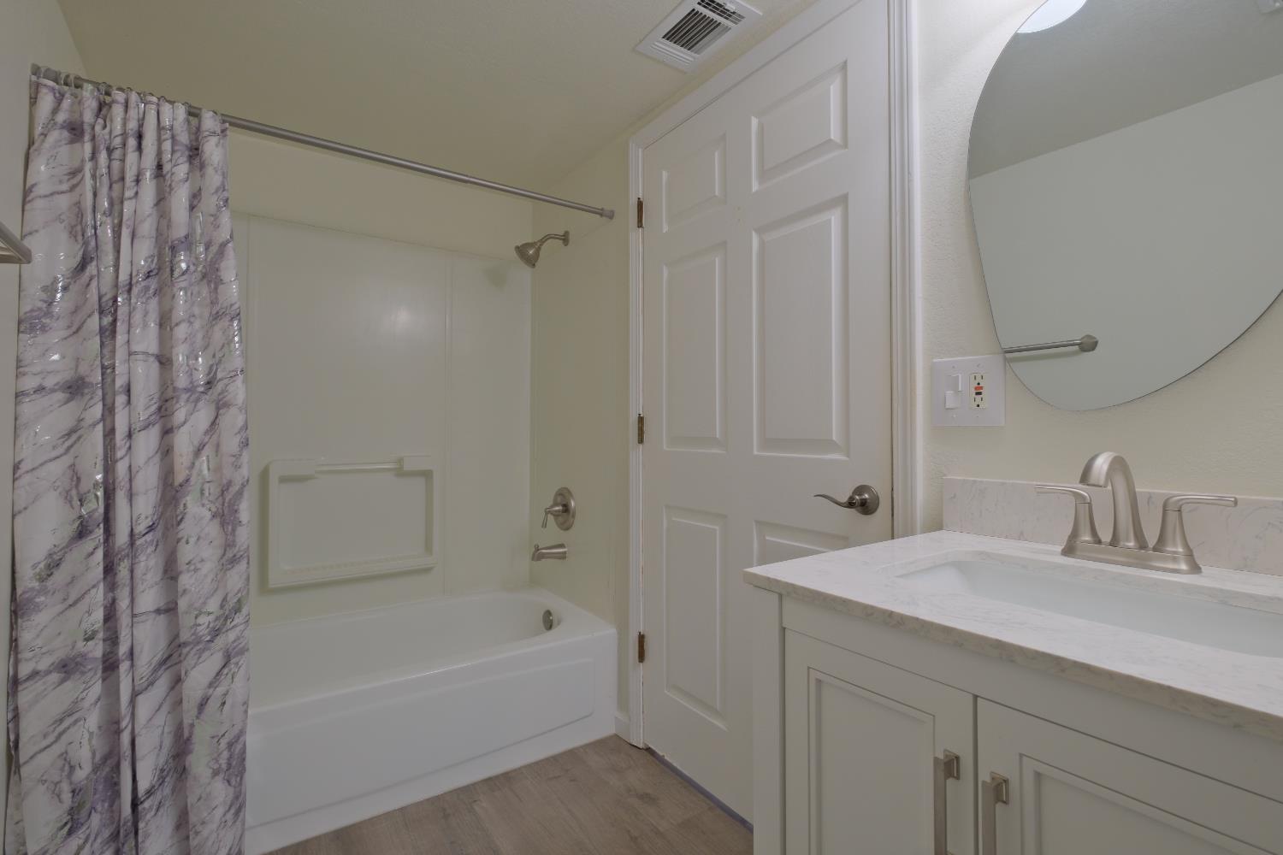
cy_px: 428
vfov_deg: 77.3
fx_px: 535
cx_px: 642
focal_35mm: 15
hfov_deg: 100.4
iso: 500
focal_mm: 10
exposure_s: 1/6
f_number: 8
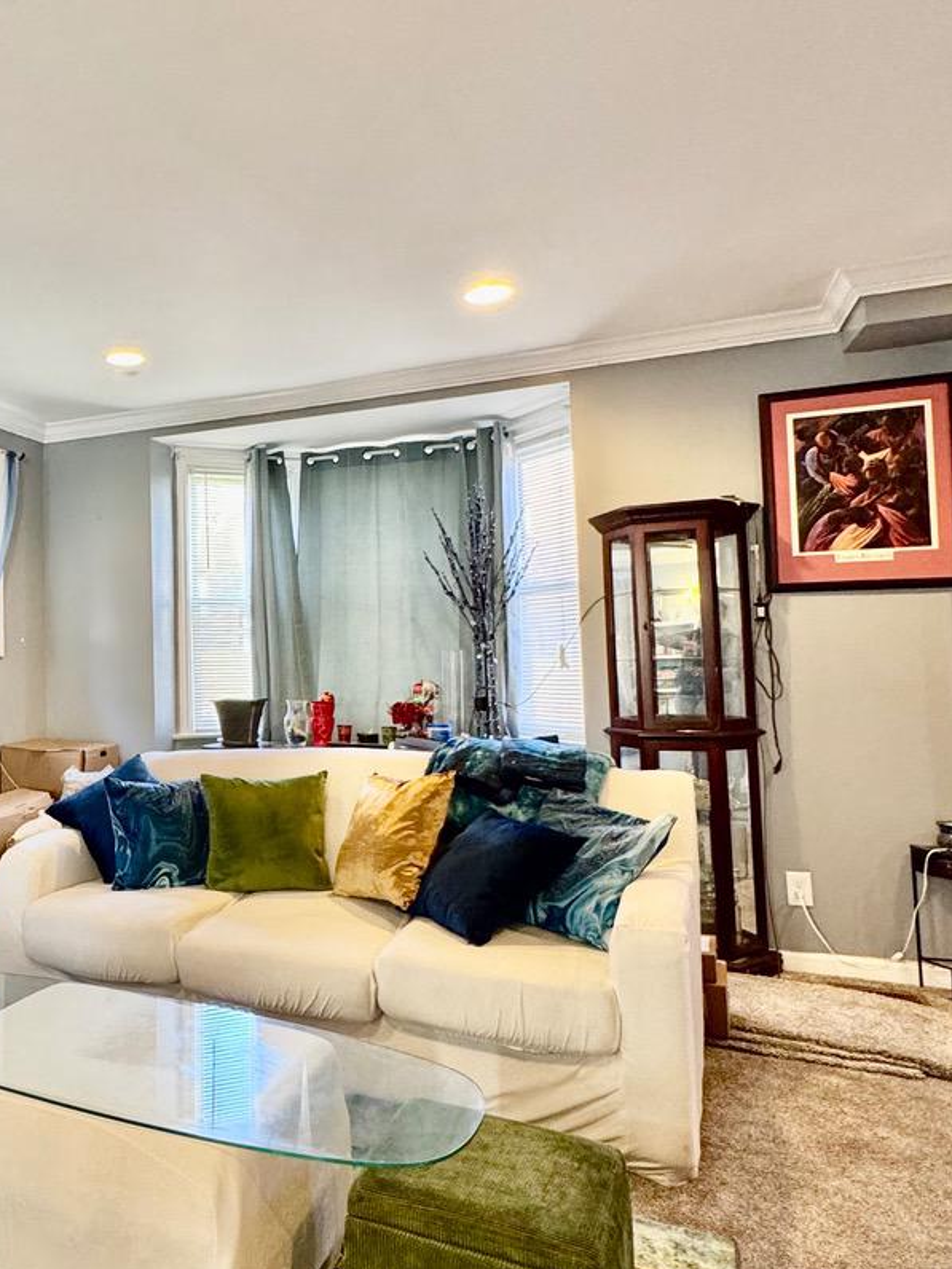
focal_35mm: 27
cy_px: 599
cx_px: 166
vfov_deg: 65.3
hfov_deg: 48.0
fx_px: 990
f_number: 2.2
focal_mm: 2.22
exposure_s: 1/60
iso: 320
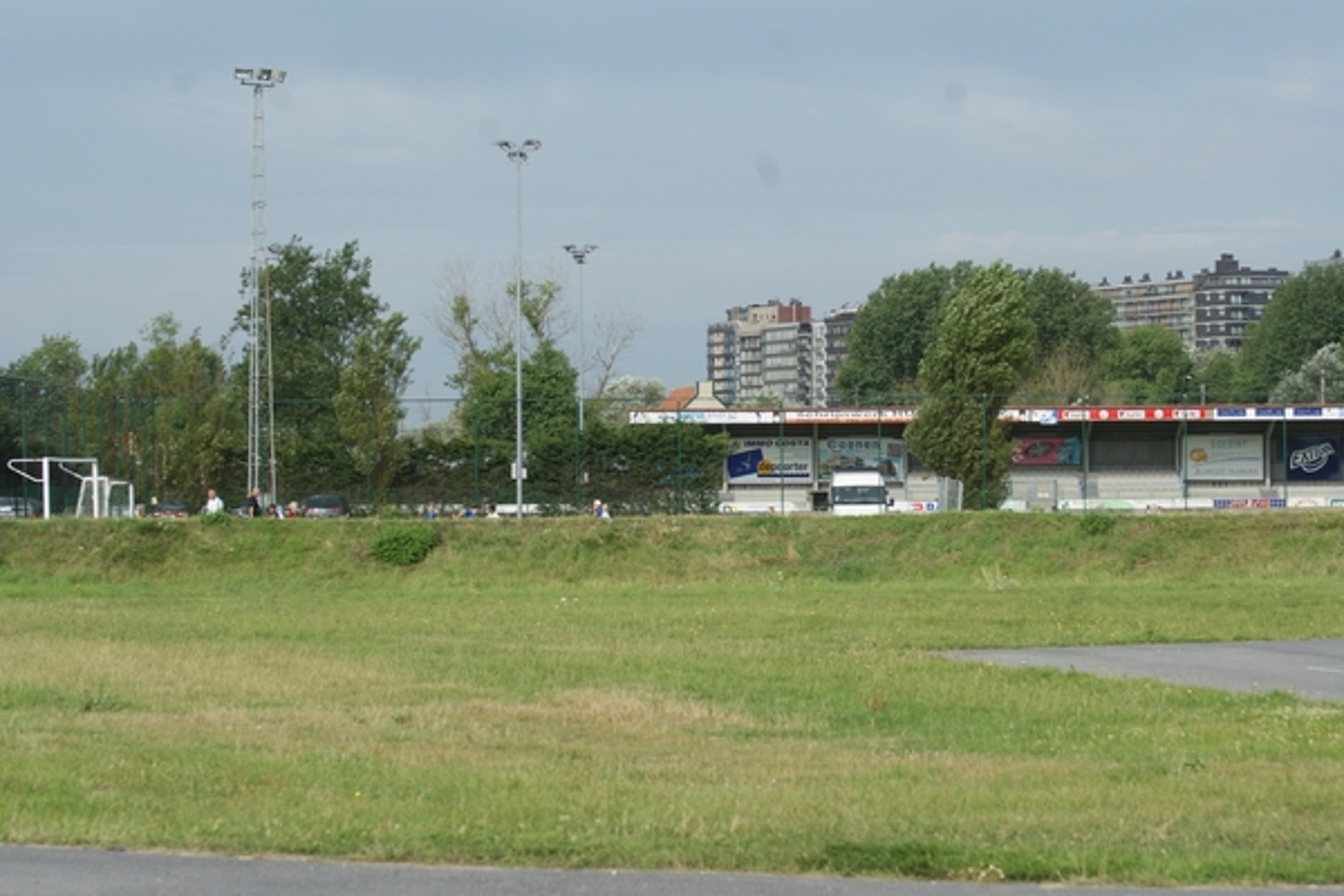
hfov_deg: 18.2
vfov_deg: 12.2
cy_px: 448
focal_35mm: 112
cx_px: 672
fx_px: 4200
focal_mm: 75
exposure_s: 1/160
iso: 100
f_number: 9
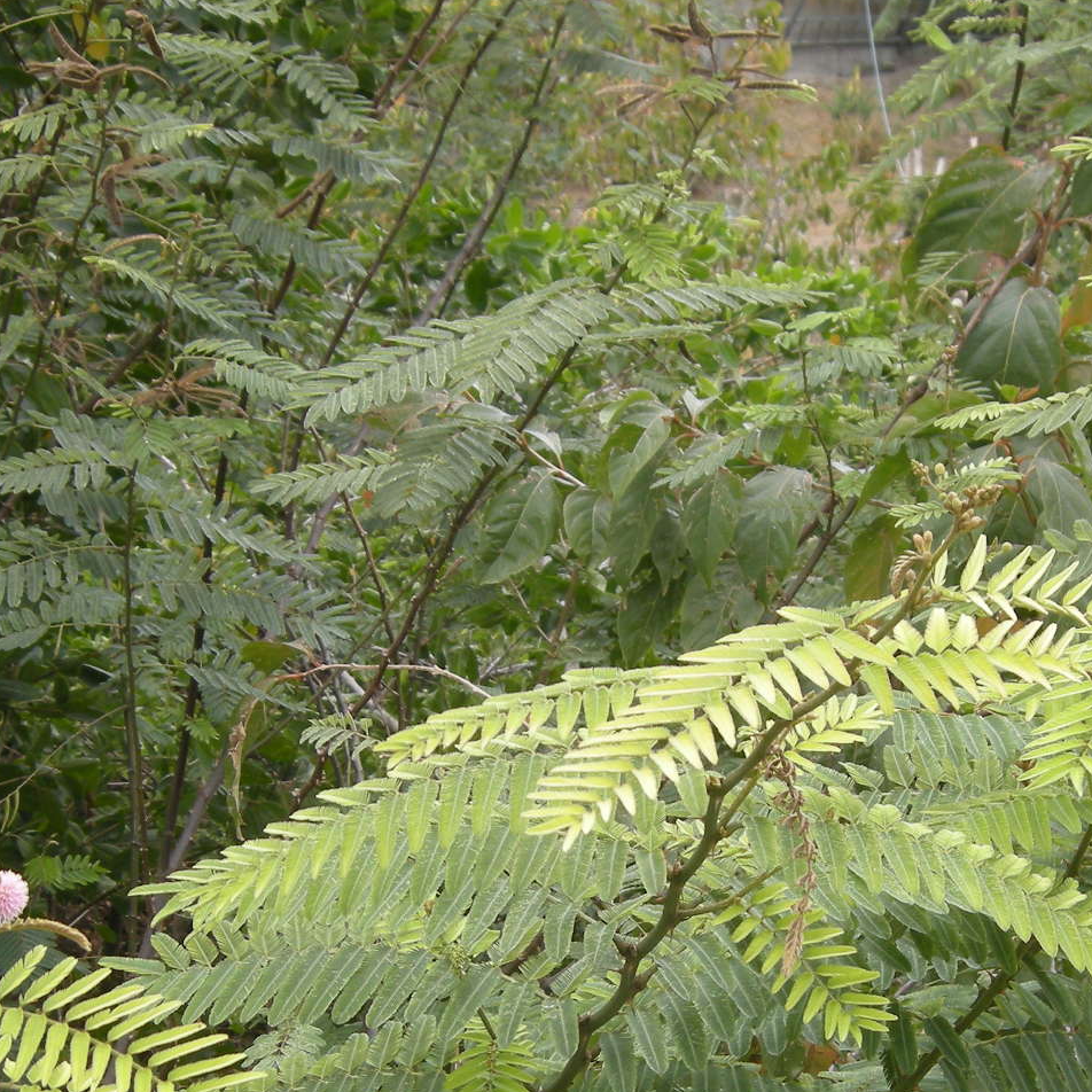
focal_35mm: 78
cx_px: 766
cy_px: 992
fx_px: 2784
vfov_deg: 21.7
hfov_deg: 22.1
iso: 64
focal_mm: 7.5
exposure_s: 1/86
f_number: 3.8
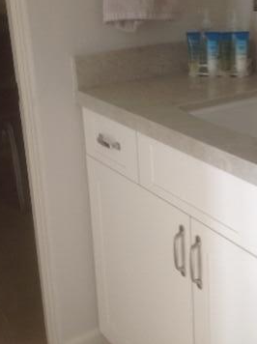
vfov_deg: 30.7
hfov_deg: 23.0
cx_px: 186
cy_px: 137
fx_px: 625
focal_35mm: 63
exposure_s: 1/40
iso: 64
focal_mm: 4.28
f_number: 2.4
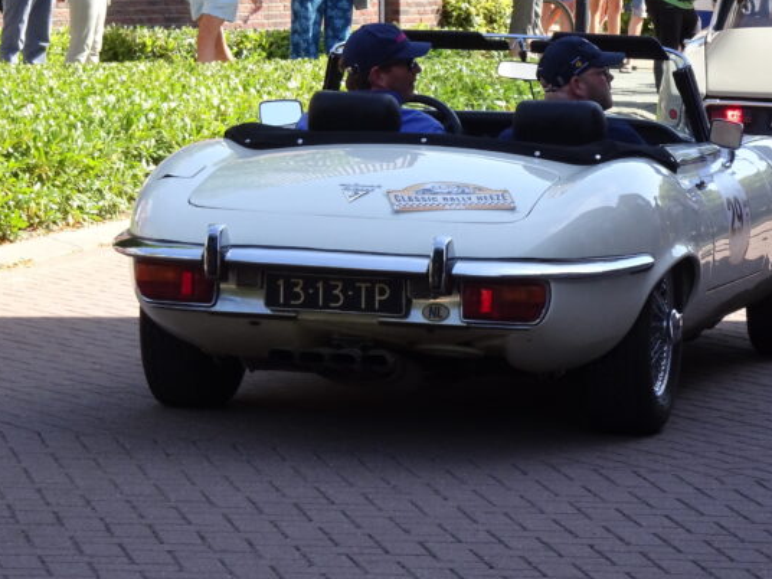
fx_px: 4572
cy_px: 291
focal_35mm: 205
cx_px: 475
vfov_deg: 7.2
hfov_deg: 9.6
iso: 125
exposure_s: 1/160
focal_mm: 24.36
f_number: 5.6
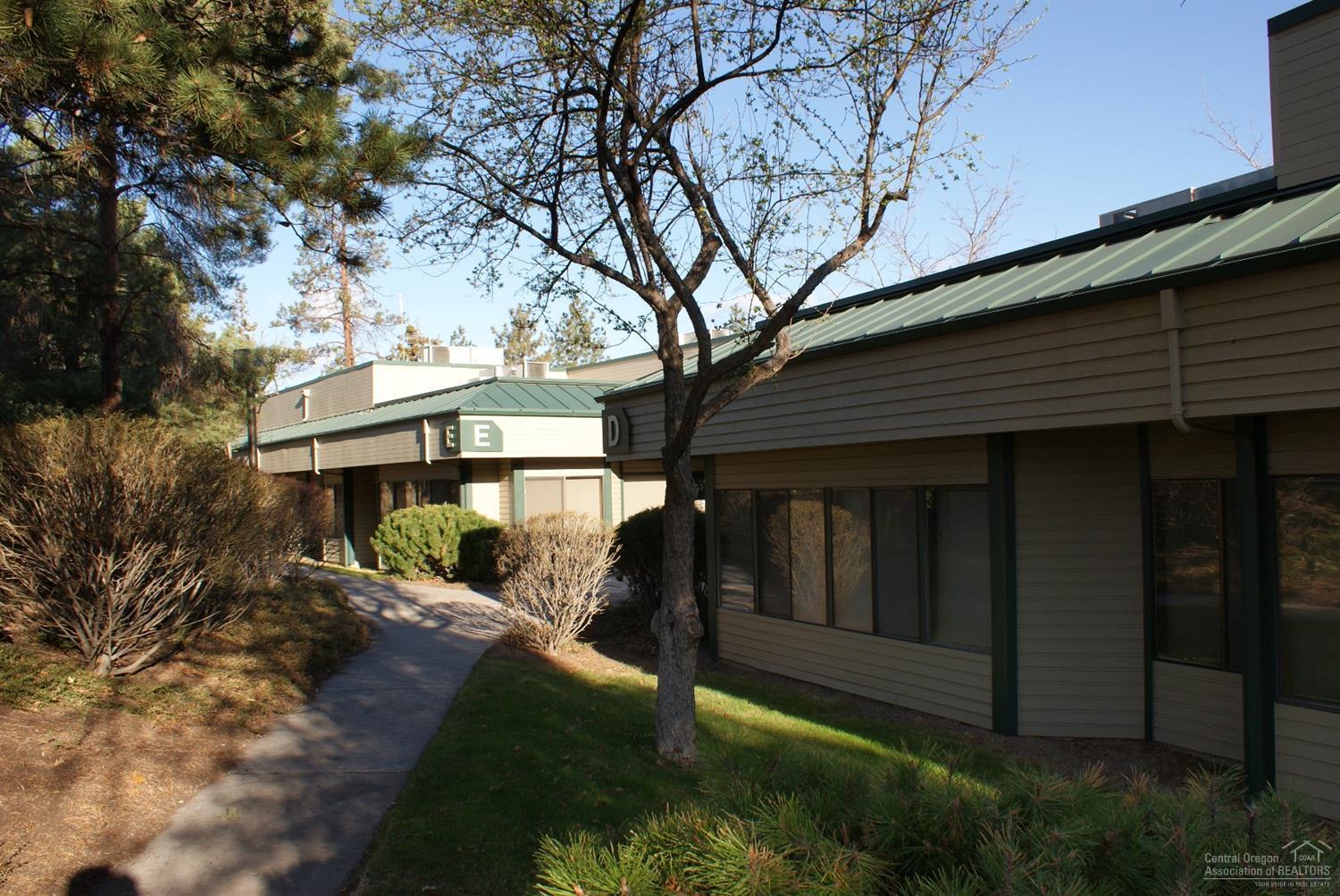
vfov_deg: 48.0
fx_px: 1006
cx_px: 670
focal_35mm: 27
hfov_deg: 67.3
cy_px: 448
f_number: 10
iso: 100
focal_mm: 18
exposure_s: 1/80
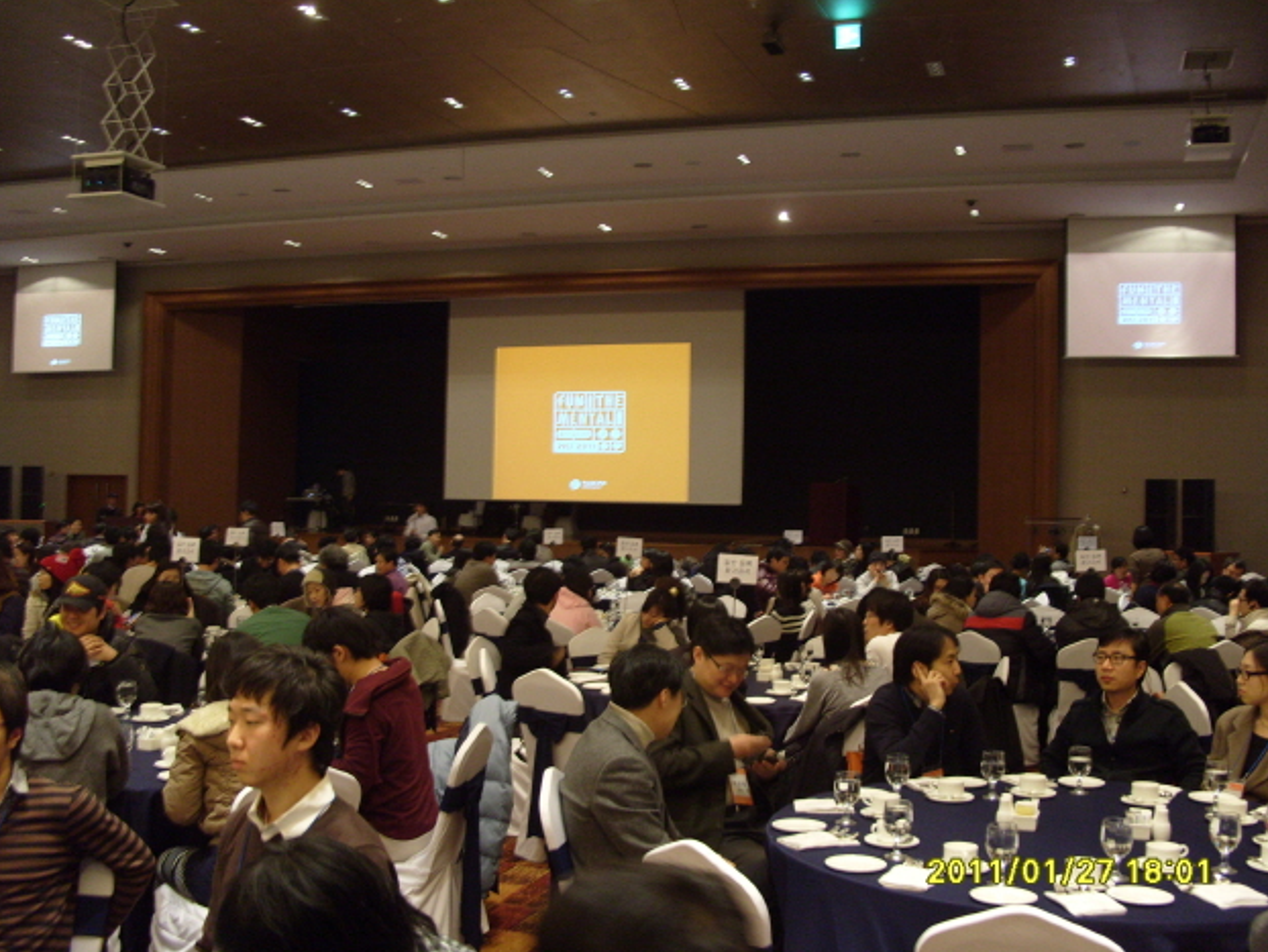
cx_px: 642
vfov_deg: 39.7
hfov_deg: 51.3
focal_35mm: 36
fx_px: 1319
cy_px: 477
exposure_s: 1/15
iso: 200
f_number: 2.8
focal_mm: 7.8
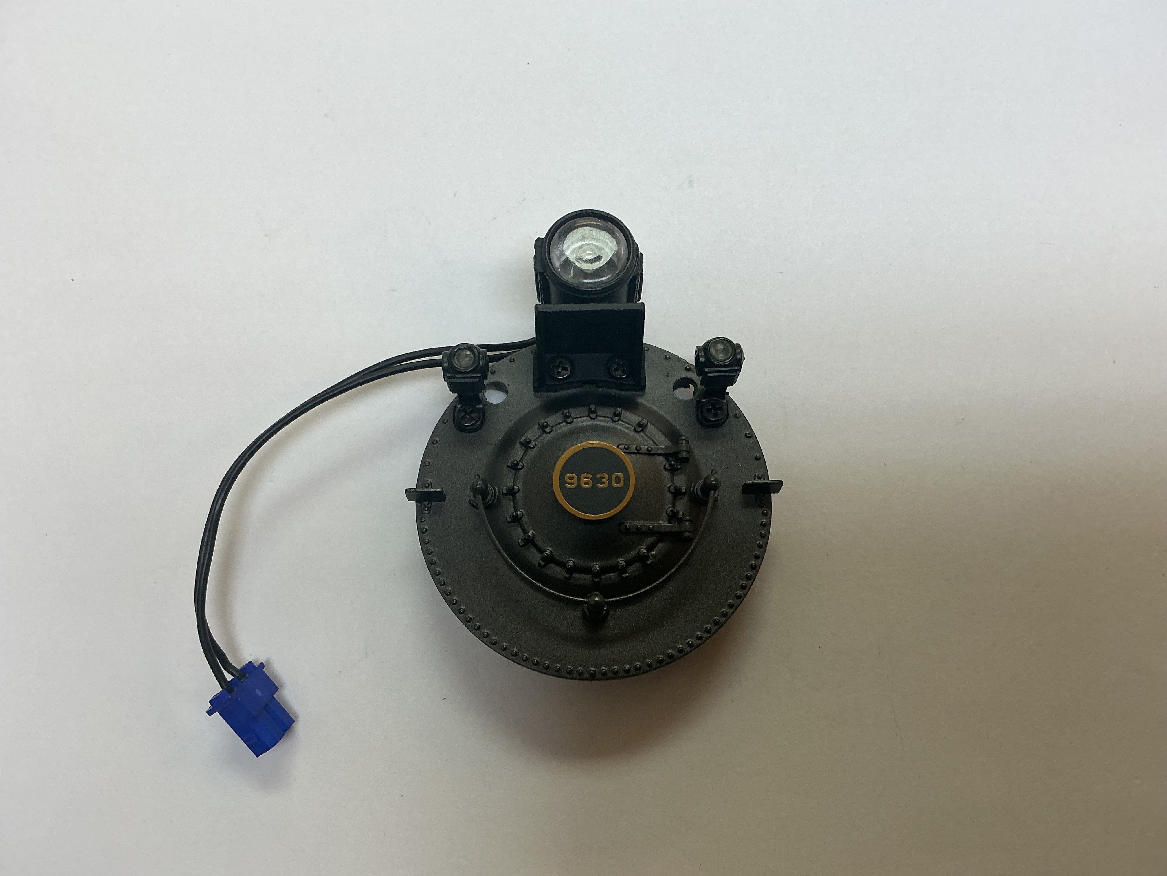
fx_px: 978
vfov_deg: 48.2
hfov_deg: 61.7
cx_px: 584
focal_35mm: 29
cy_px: 438
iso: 40
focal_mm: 3
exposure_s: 1/120
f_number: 1.8
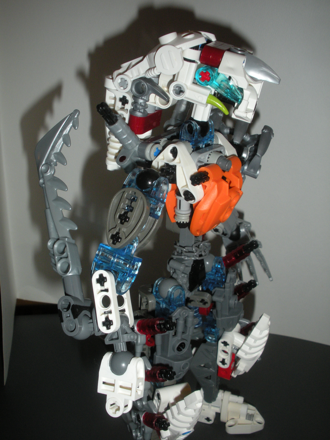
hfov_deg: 40.7
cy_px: 220
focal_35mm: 35
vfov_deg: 52.6
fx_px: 445
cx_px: 165
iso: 200
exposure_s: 1/60
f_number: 5.6
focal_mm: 6.3
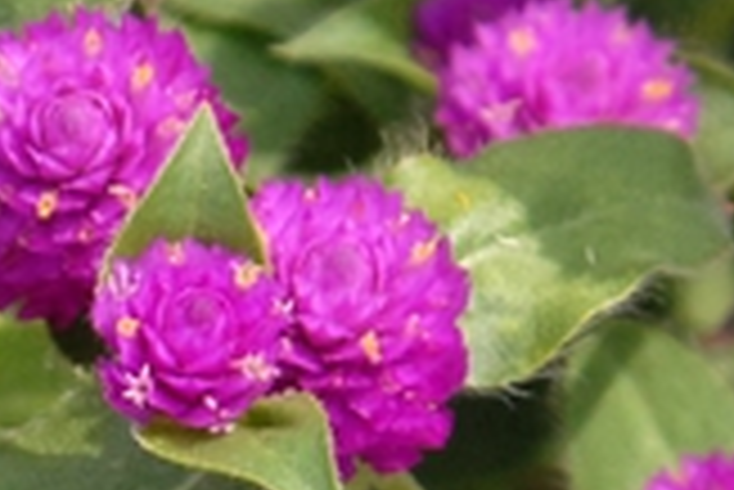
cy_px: 681
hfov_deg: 2.6
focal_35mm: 802
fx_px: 16369
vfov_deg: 1.7
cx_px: -302
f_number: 9
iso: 400
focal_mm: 85
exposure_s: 1/320
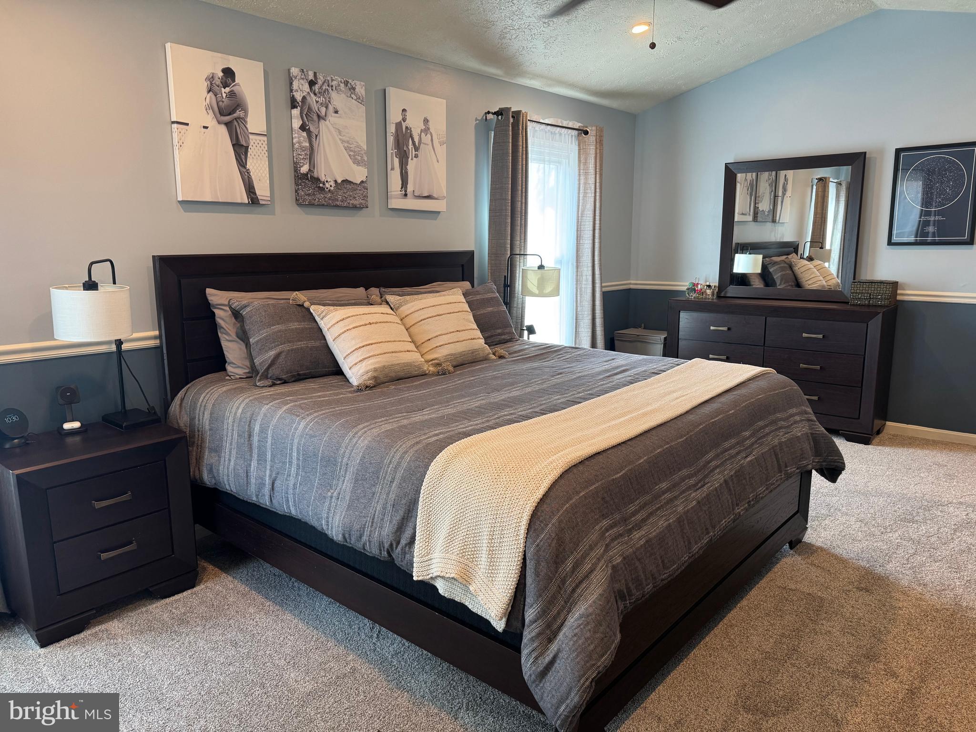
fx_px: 677
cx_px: 488
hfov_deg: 71.6
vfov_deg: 56.8
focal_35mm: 24
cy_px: 366
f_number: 1.78
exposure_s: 1/60
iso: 200
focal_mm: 6.76
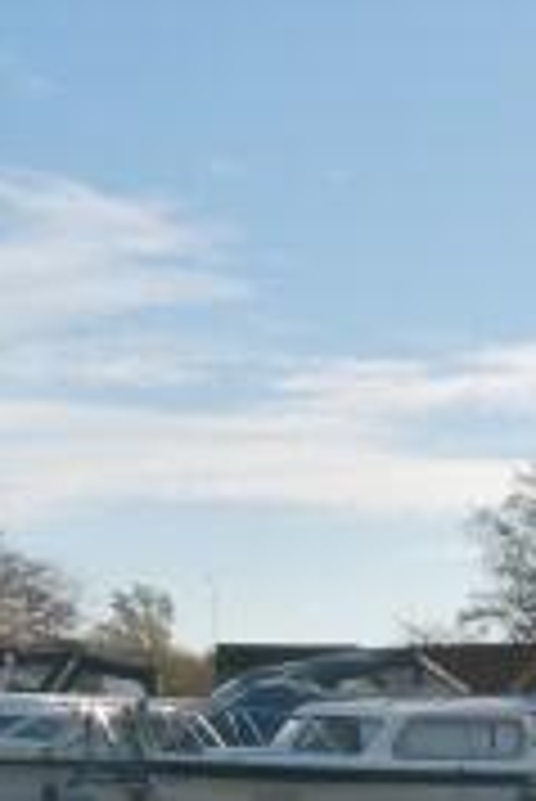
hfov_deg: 13.6
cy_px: 767
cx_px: 1072
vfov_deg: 22.8
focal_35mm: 86
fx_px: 1917
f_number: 13
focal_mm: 10
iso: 100
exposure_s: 1/200
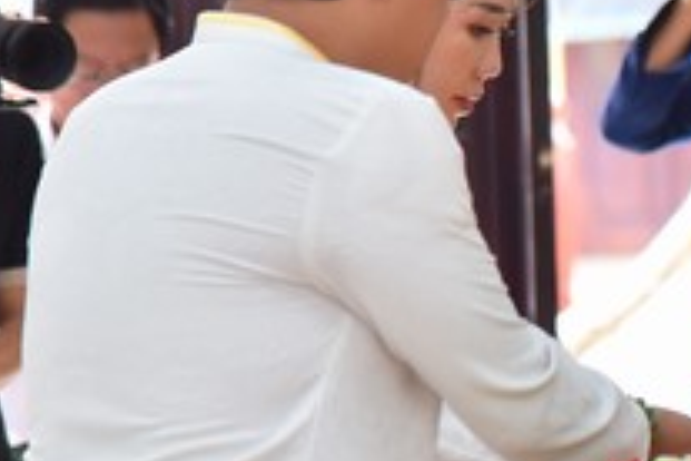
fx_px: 7236
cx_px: 971
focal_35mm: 377
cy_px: 296
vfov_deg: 3.6
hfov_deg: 5.4
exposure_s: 1/125
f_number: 4.5
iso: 1250
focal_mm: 120
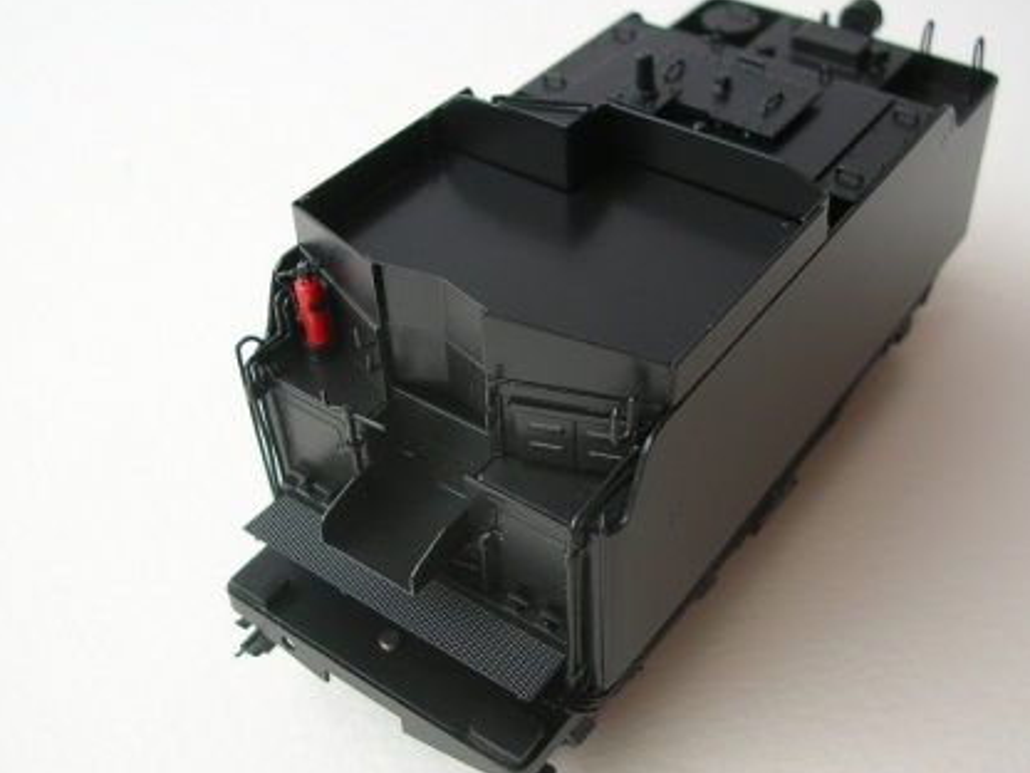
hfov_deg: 44.7
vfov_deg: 34.3
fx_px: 1250
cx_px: 572
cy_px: 369
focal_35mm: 42
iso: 50
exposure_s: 1/61
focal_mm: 5.8
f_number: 2.8
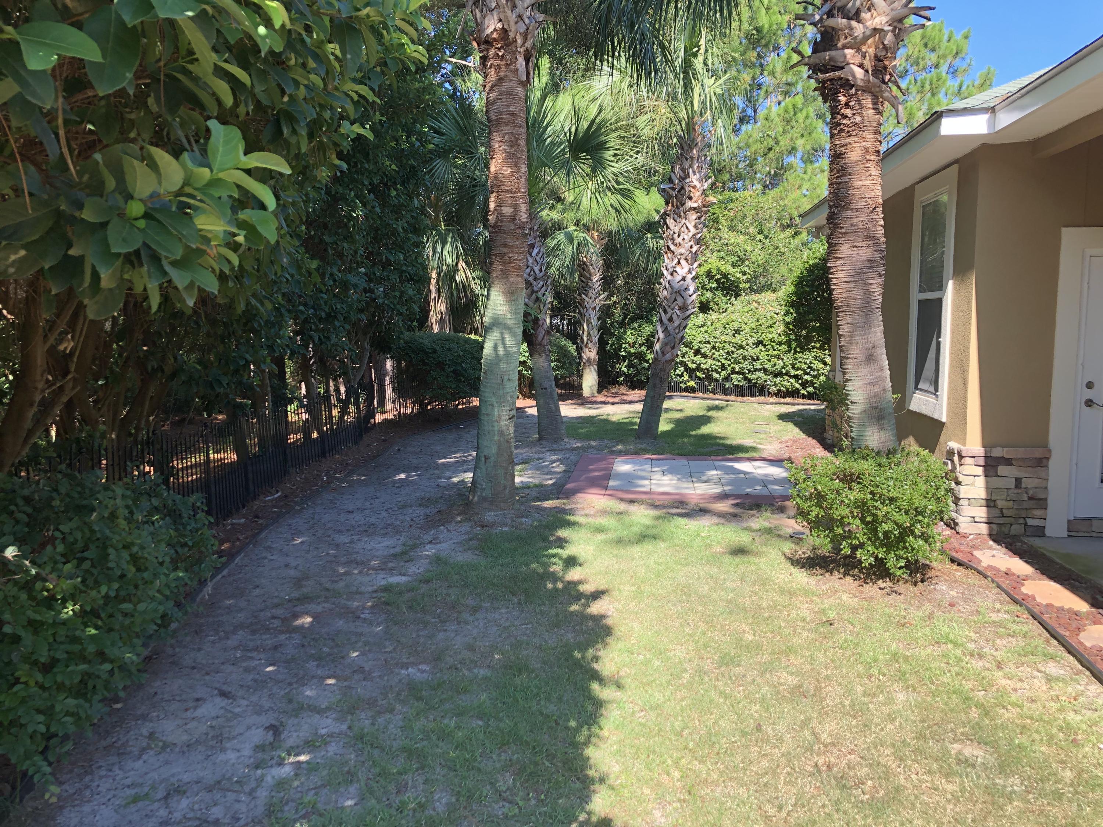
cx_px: 552
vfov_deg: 49.7
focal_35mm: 28
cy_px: 414
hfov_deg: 63.4
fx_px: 892
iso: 20
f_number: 1.8
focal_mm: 4
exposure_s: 1/407
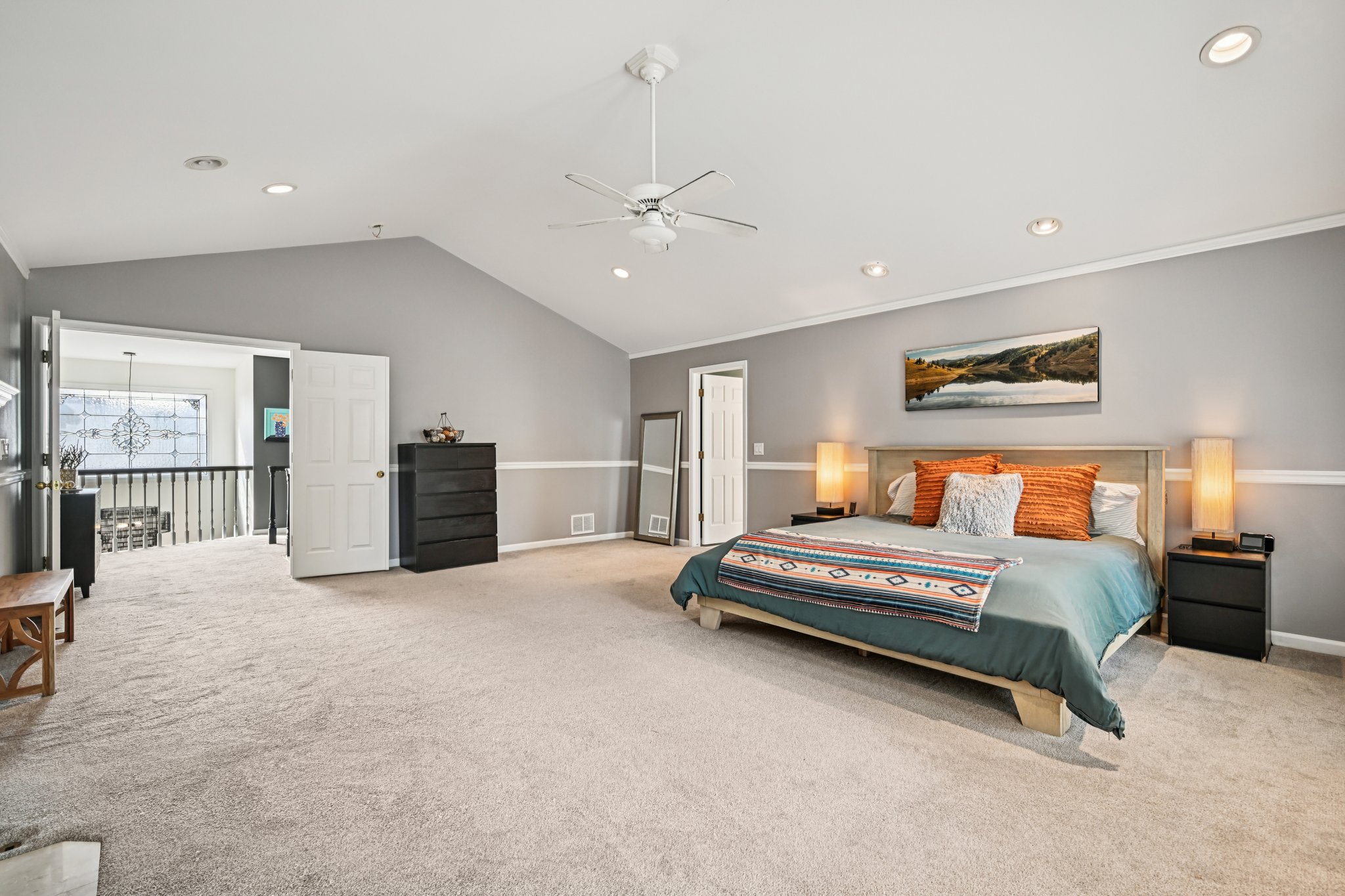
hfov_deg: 96.7
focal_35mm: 16
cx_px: 672
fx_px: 598
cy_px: 448
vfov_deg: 73.7
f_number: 8
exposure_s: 1/15
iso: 320
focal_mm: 16
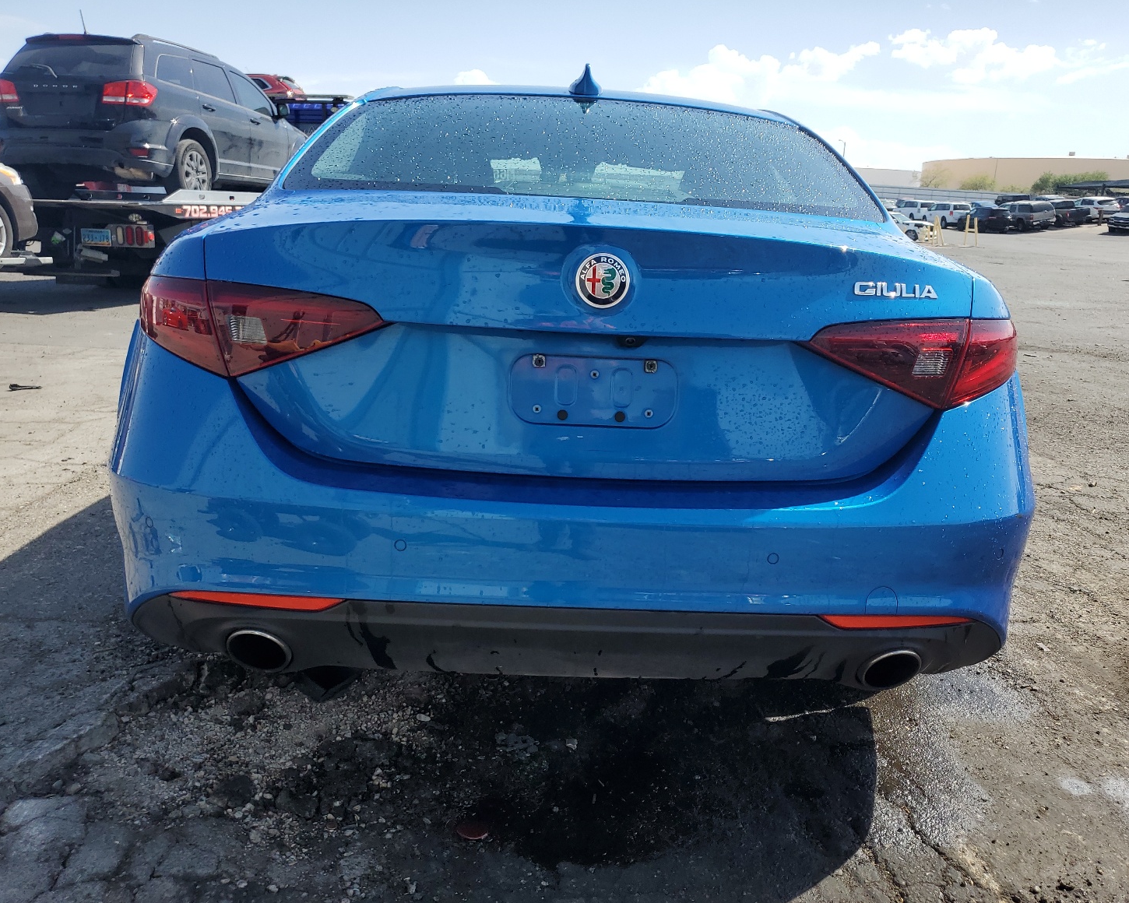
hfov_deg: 62.2
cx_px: 582
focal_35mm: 28
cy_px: 464
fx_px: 936
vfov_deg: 51.5
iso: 50
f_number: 1.5
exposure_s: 1/2500
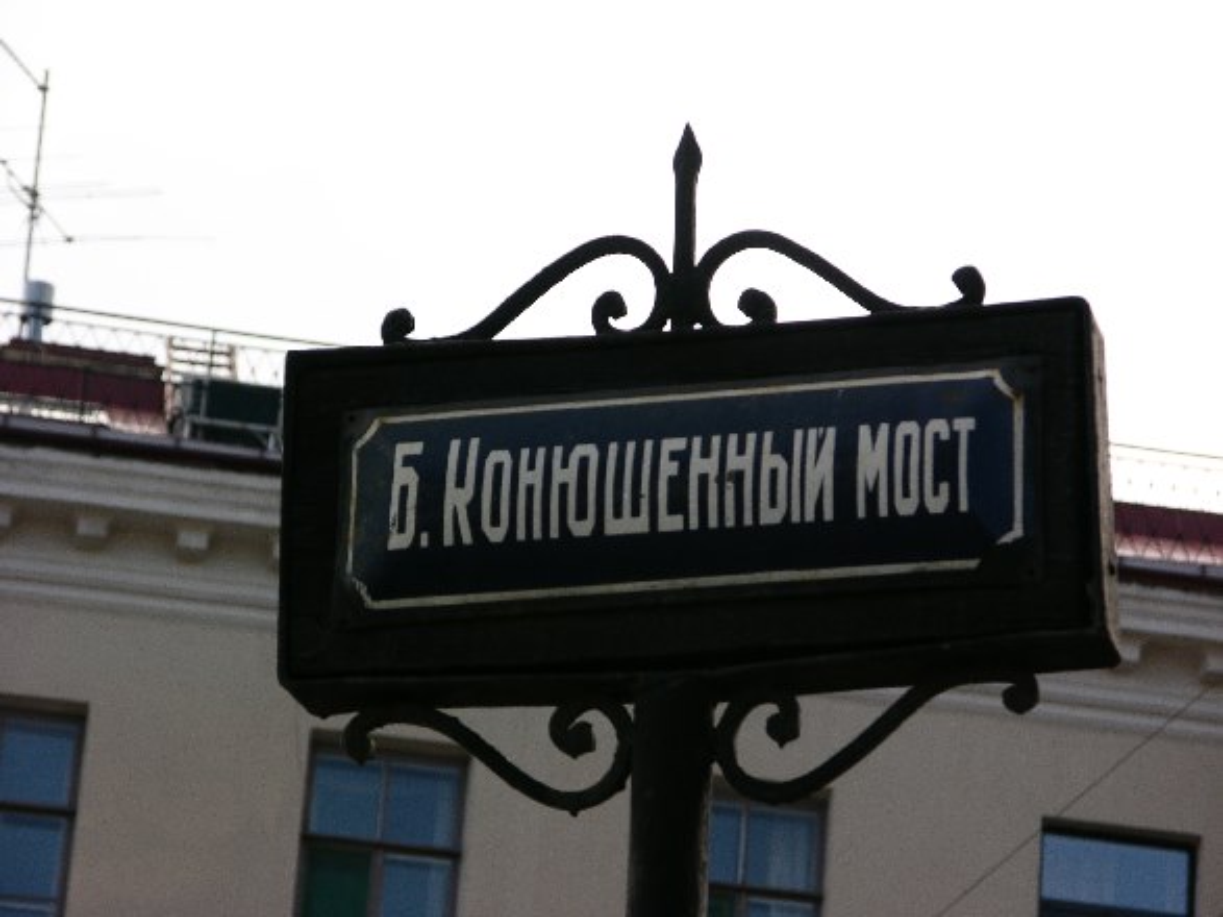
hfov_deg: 11.0
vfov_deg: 8.2
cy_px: 458
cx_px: 612
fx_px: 6358
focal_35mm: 180
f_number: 5.6
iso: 50
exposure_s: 1/150
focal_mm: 44.7
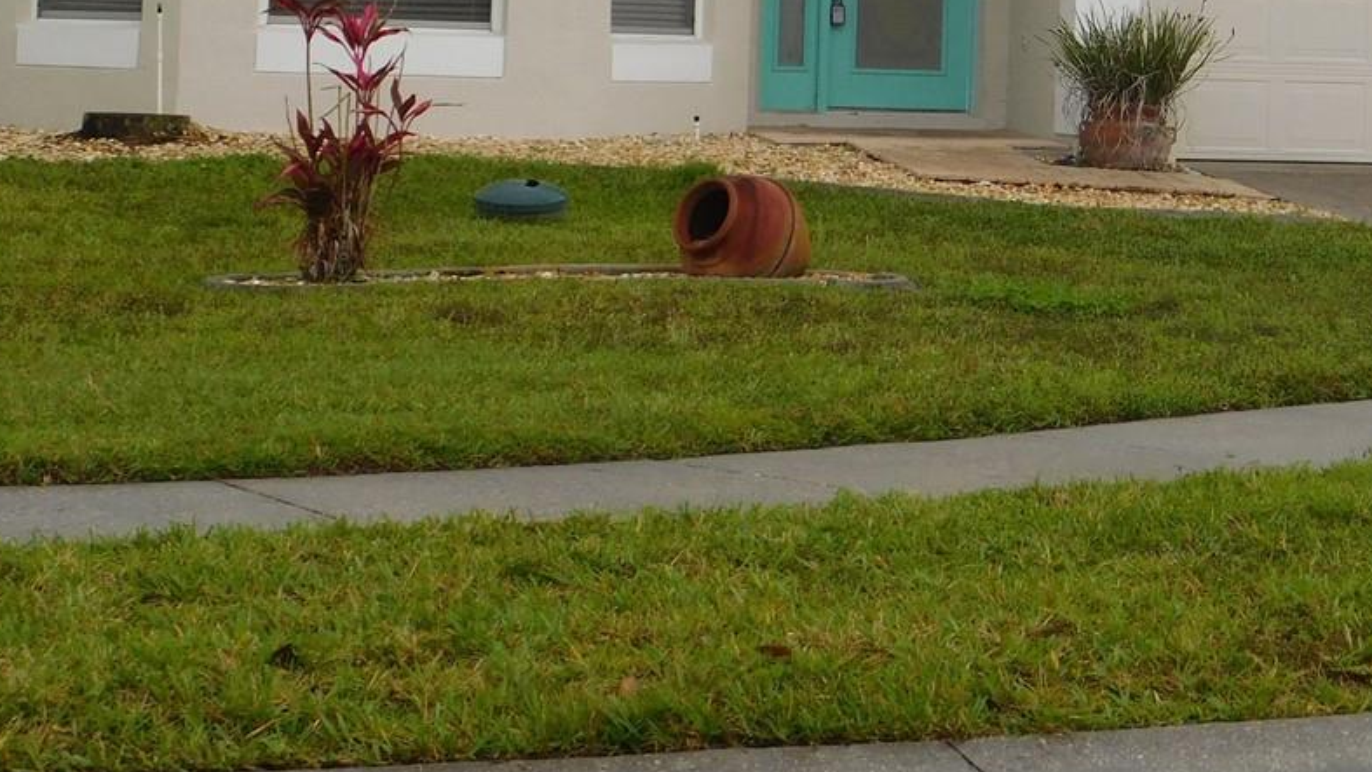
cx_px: 1090
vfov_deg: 10.6
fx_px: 4112
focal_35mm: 113
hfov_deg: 18.8
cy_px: -146
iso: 125
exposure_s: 1/60
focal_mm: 9
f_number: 3.8
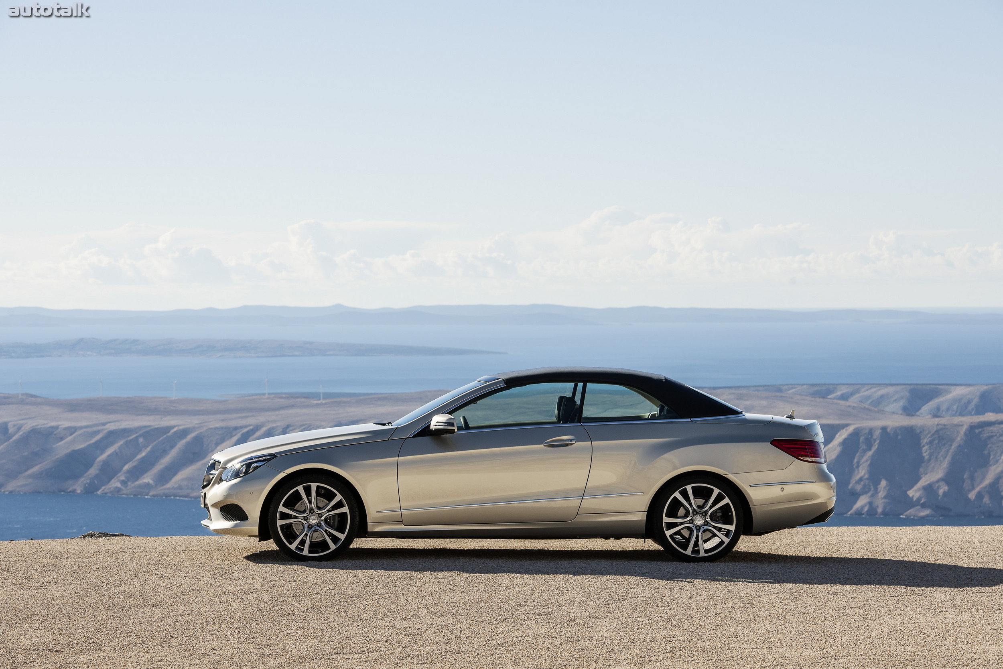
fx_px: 3120
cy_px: 334
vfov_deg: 12.2
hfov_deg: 18.3
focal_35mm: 112
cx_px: 502
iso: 100
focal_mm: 112
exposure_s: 1/250
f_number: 8
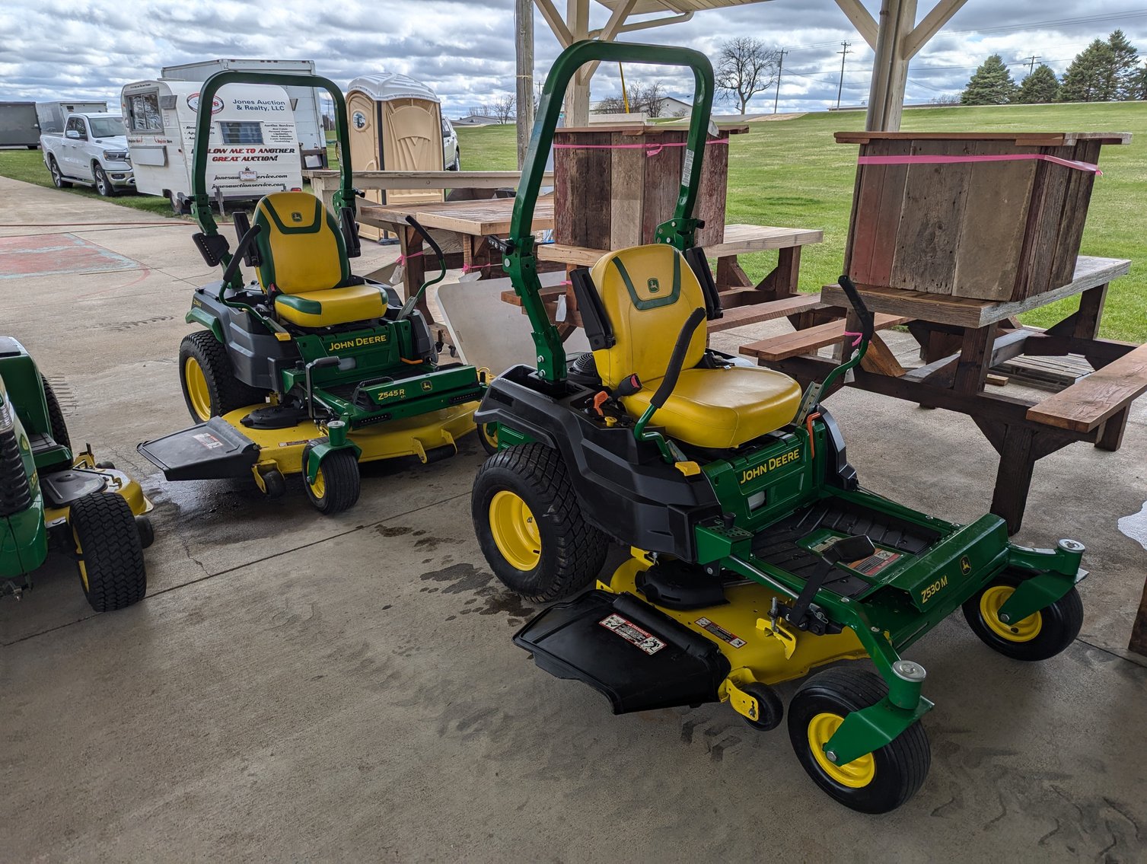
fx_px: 796
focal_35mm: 24
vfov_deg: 56.9
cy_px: 432
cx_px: 574
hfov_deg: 71.5
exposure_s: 1/1953
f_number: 1.85
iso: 37
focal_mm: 6.81
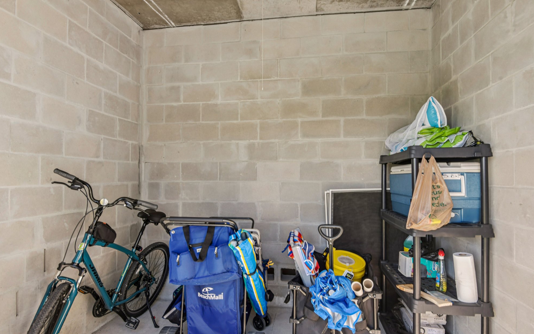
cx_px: 265
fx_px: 291
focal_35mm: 20
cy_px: 176
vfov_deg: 59.6
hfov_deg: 85.1
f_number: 8
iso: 400
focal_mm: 19
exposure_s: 1/160
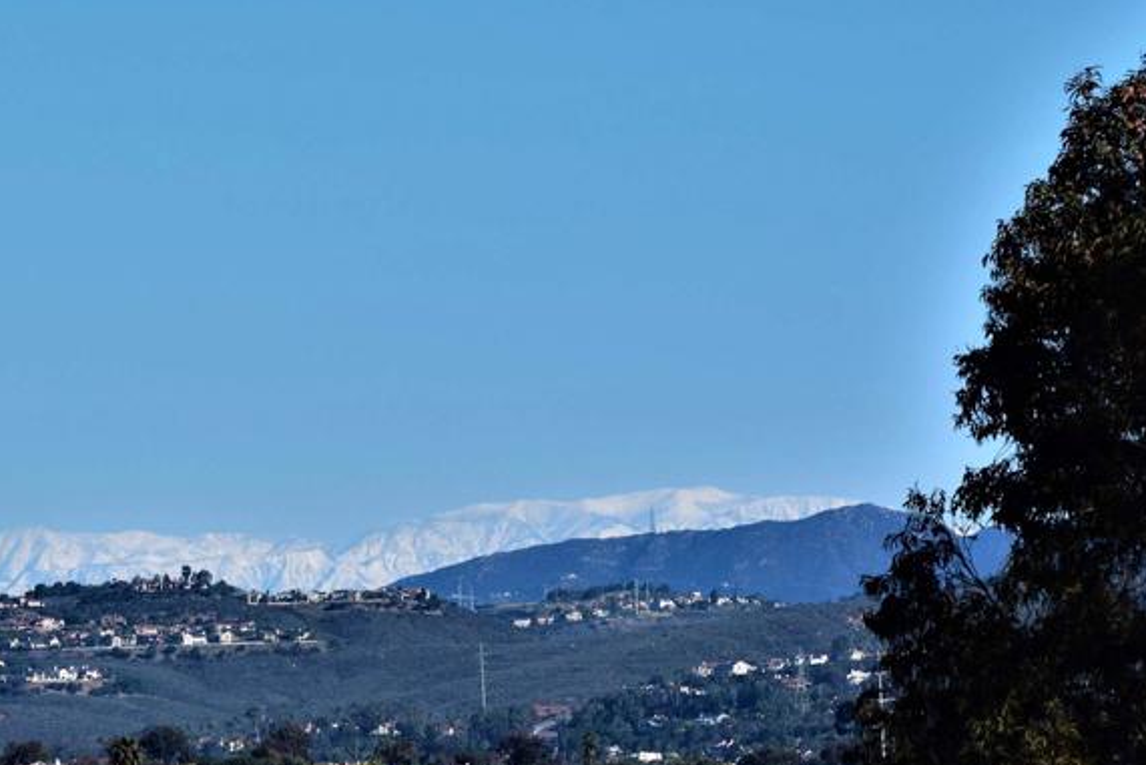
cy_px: 581
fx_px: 11554
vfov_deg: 3.8
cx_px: 253
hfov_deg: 5.7
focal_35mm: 363
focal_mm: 135
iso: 320
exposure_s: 1/500
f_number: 11
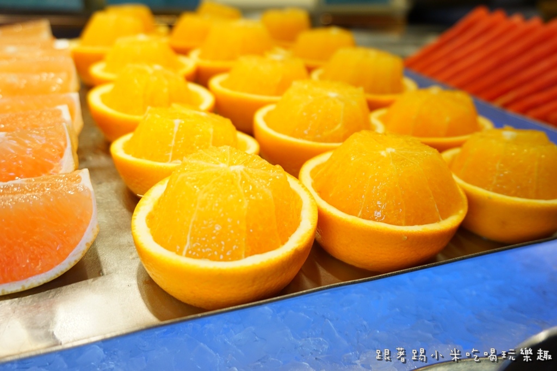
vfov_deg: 36.9
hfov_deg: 53.1
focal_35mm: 36
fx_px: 557
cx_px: 278
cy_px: 186
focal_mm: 24
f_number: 4.5
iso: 320
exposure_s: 1/60
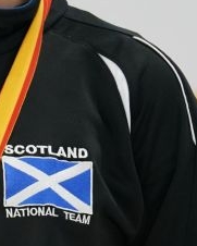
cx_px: -48
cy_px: 210
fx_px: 7269
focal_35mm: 998
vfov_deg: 1.9
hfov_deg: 1.6
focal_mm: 200
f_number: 2.8
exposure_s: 1/250
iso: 1250
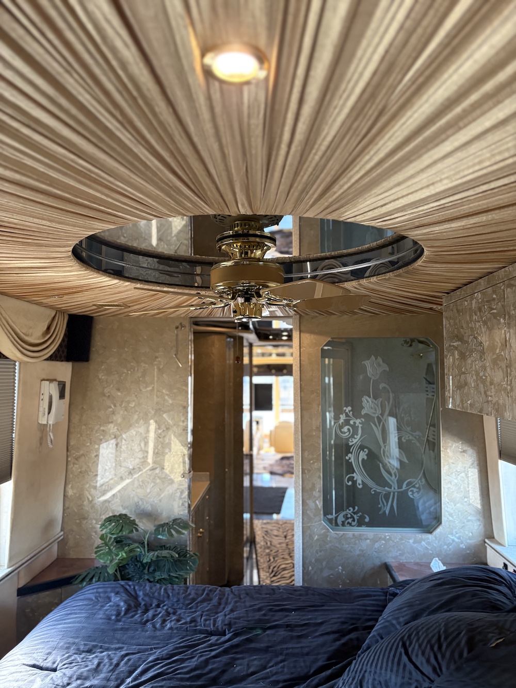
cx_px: 258
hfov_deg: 53.1
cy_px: 344
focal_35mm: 26
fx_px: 517
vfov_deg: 67.3
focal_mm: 5.96
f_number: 1.6
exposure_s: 1/60
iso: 250
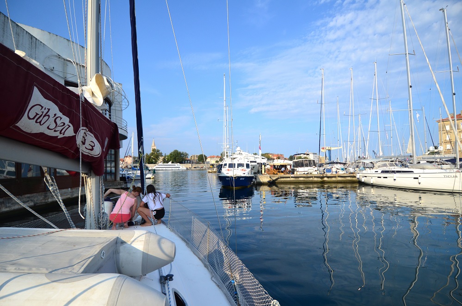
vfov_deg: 67.1
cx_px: 231
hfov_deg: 90.1
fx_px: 230
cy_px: 153
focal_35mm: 18
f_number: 4
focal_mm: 12
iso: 400
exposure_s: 1/3200
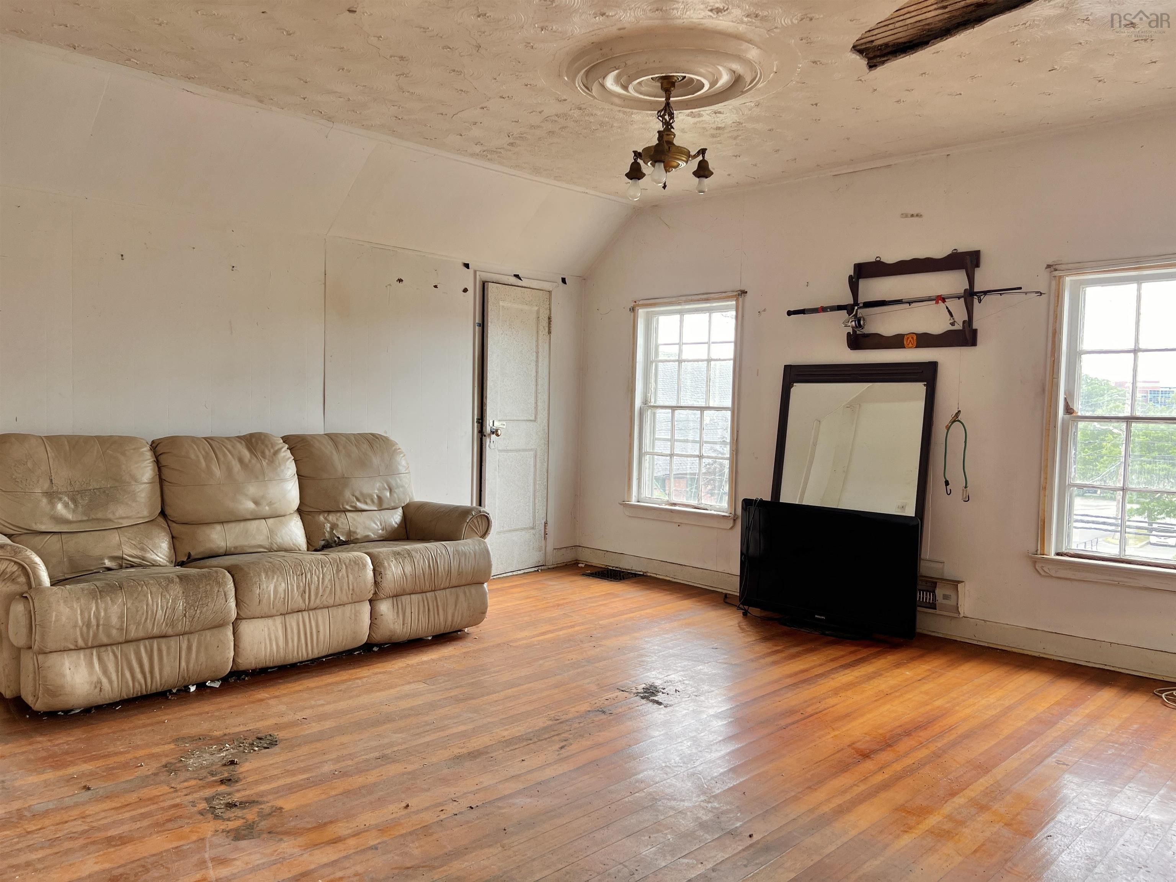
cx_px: 588
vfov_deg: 53.1
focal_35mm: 26
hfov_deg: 67.3
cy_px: 441
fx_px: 883
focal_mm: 5.7
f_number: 1.5
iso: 64
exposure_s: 1/121
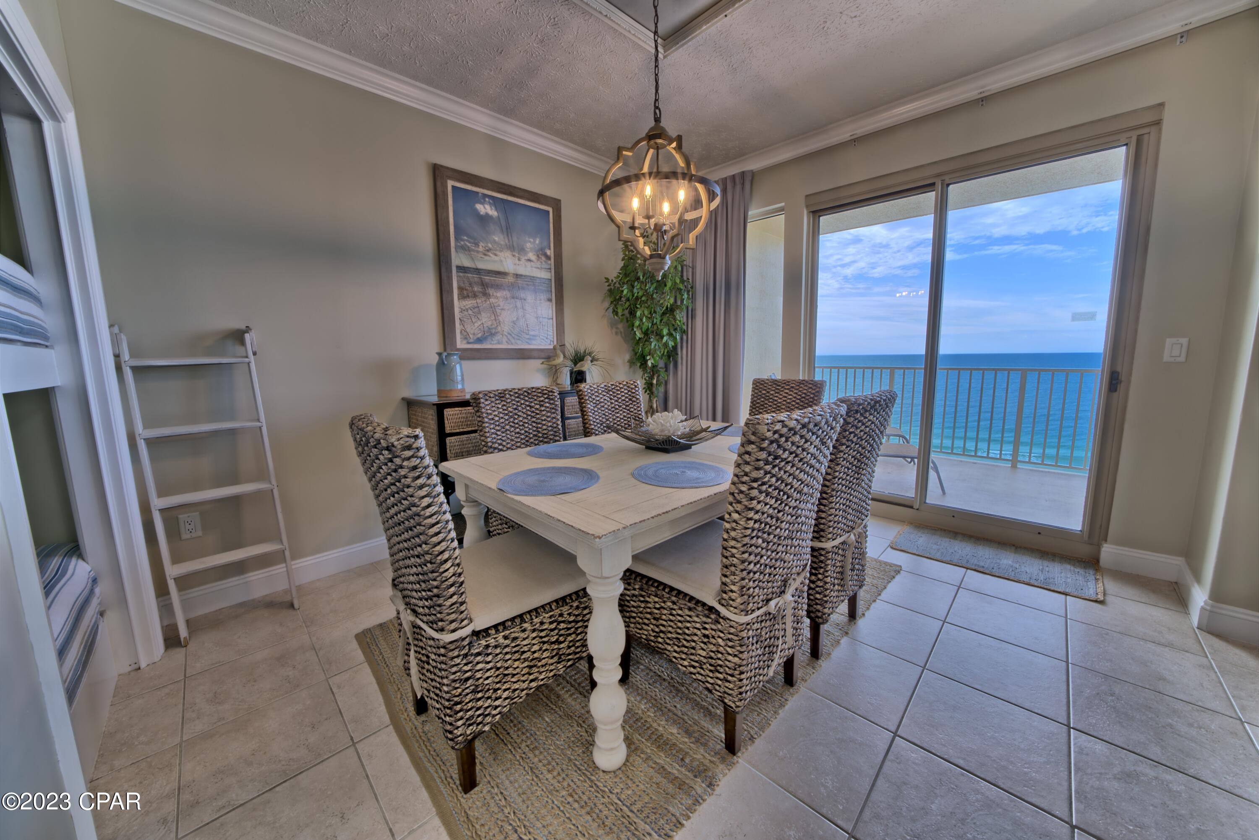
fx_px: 420
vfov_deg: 90.0
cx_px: 630
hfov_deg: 112.6
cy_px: 420
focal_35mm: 12
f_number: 19
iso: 200
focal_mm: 12
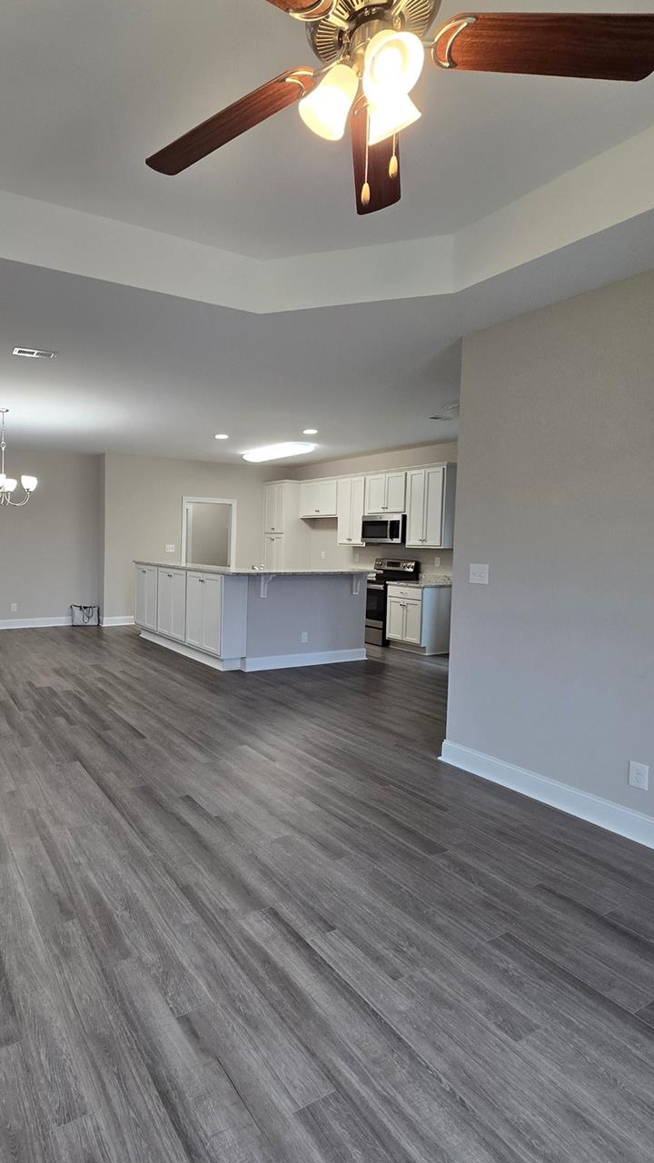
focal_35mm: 17
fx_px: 524
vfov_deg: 95.9
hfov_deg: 60.0
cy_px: 580
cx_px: 153
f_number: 2.2
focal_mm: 2.2
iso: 160
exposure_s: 1/60
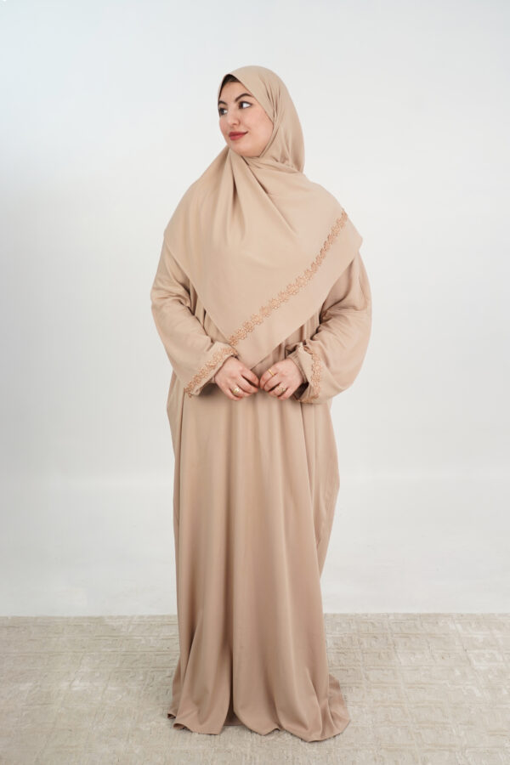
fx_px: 807
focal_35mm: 38
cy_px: 382
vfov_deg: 50.7
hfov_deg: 35.1
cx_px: 255
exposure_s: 1/125
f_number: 4
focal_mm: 38
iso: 250
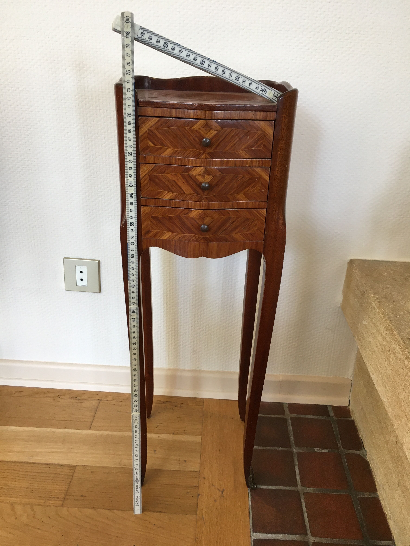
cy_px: 273
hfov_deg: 48.2
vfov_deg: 61.7
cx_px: 205
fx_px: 458
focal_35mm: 29
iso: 32
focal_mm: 4.15
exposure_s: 1/30
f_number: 2.2
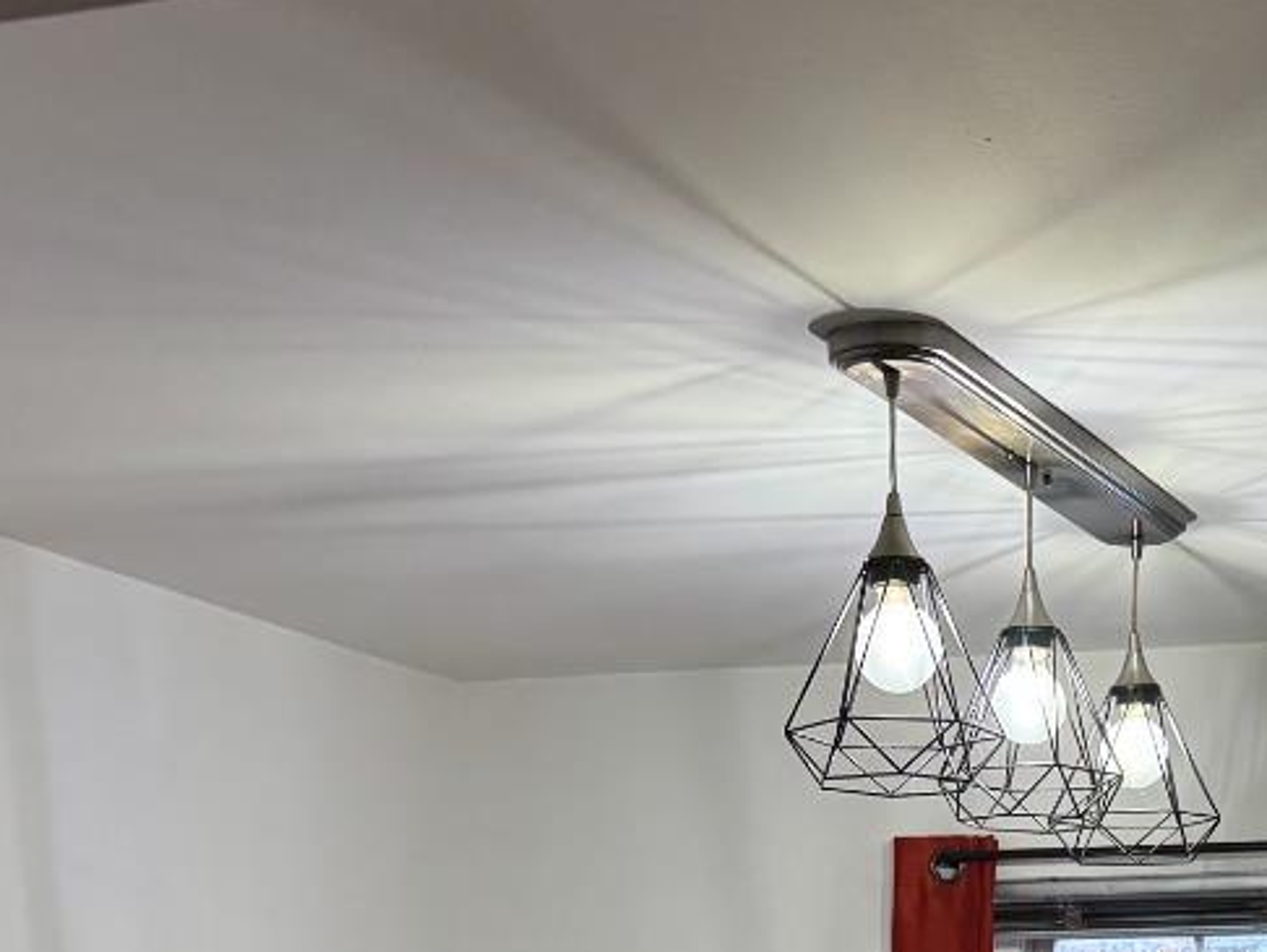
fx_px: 2710
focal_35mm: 74
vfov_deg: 18.0
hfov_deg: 25.9
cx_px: 985
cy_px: 1373
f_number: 1.78
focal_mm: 6.76
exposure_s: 1/120
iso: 200
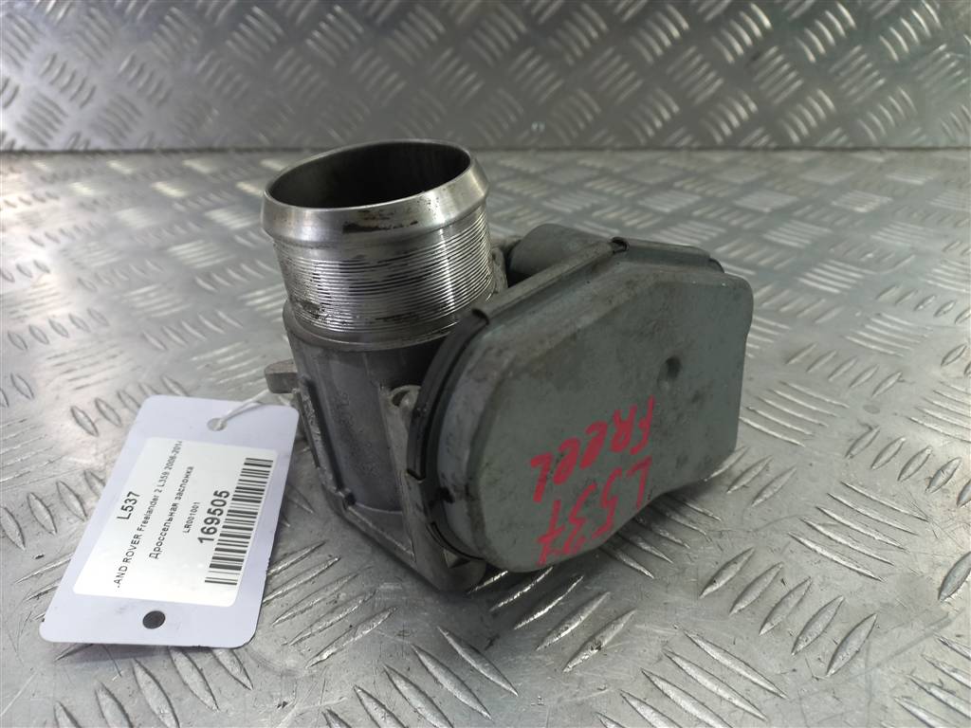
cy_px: 364
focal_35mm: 25
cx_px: 486
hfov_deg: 69.4
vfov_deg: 54.9
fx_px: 701
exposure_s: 1/50
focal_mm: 4.6
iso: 64
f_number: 1.8
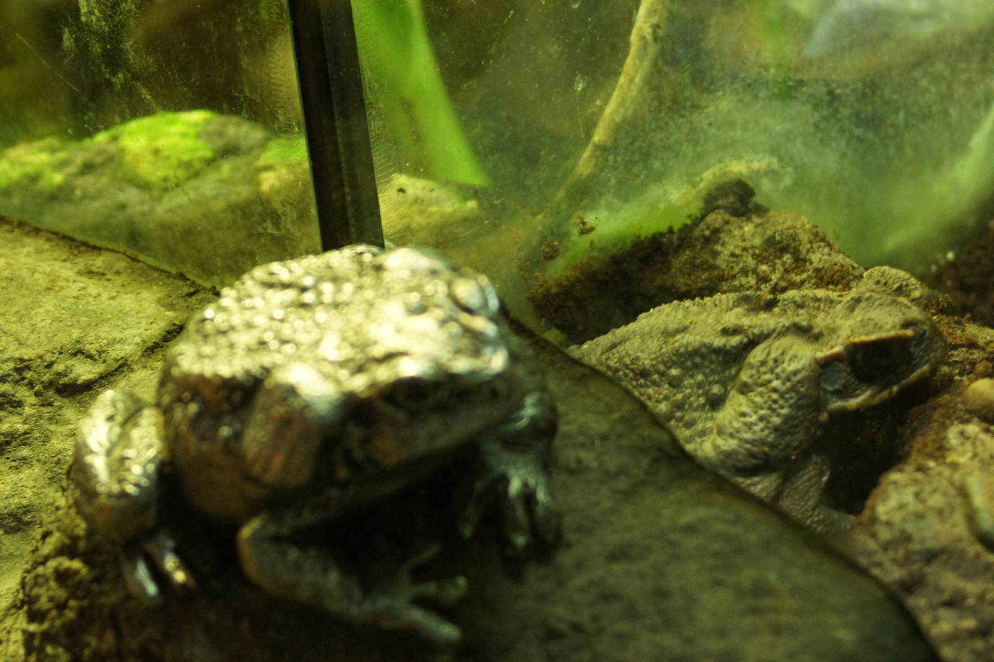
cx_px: 497
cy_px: 331
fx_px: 3725
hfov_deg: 15.2
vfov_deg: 10.1
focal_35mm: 135
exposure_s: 1/13
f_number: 5
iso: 1600
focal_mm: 90
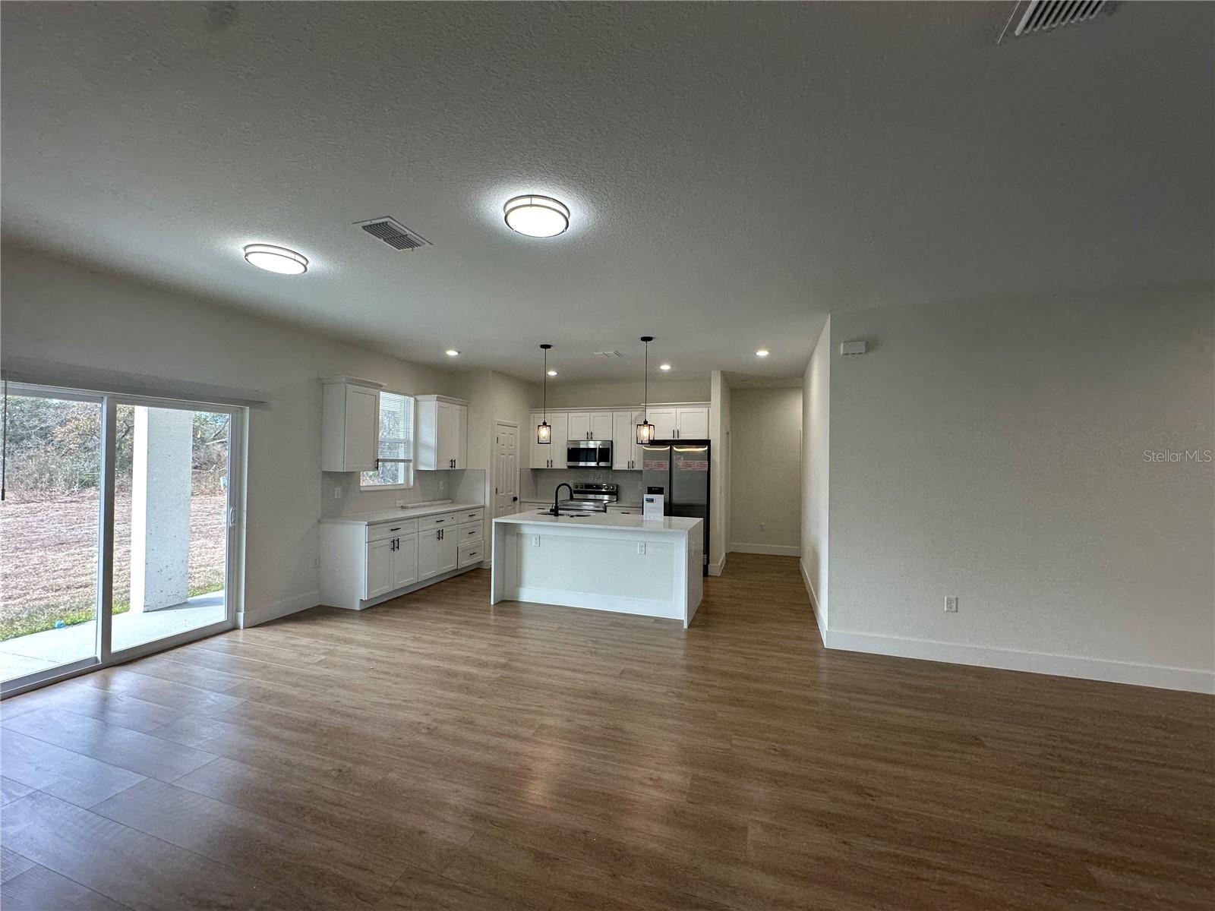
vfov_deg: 85.7
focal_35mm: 14
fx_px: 491
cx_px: 608
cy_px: 456
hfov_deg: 102.1
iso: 64
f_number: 2.2
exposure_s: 1/120
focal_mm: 2.22
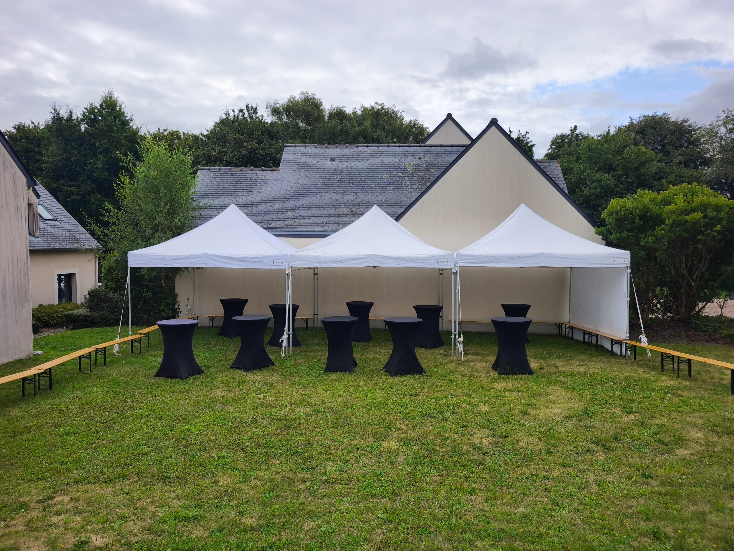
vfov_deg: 58.9
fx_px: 488
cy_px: 276
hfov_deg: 73.9
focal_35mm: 23
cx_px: 367
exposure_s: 1/3830
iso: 80
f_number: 1.6
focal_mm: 6.57
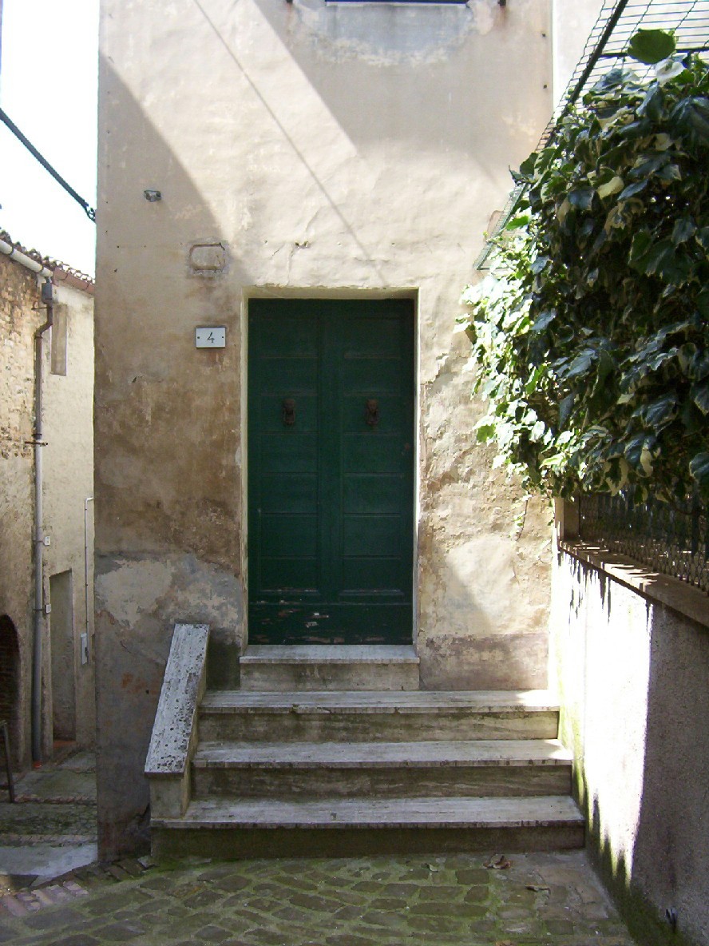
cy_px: 473
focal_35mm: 36
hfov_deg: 39.7
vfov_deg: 51.4
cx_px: 354
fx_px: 983
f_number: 2.76
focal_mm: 5.54
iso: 100
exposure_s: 1/556
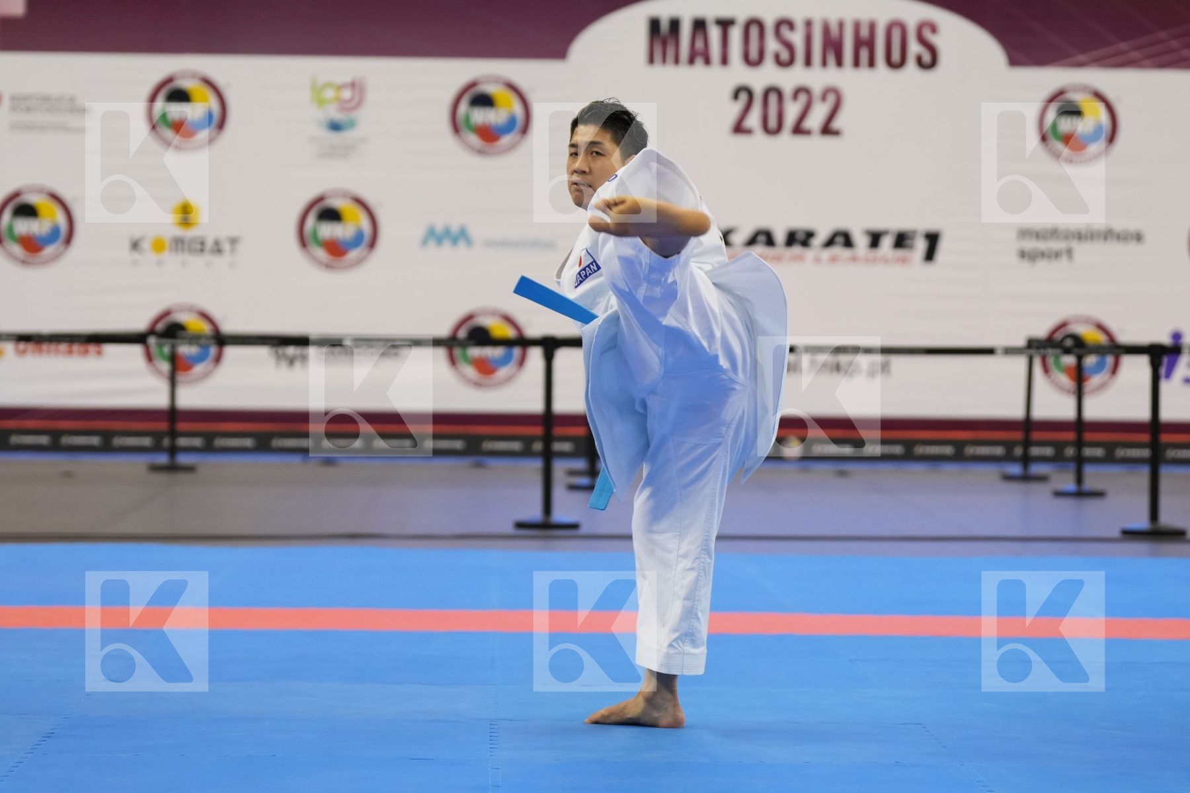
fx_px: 4363
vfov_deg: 10.4
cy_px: 396
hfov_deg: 15.5
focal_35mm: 132
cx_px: 595
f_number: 2.8
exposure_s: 1/500
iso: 1250
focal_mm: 88
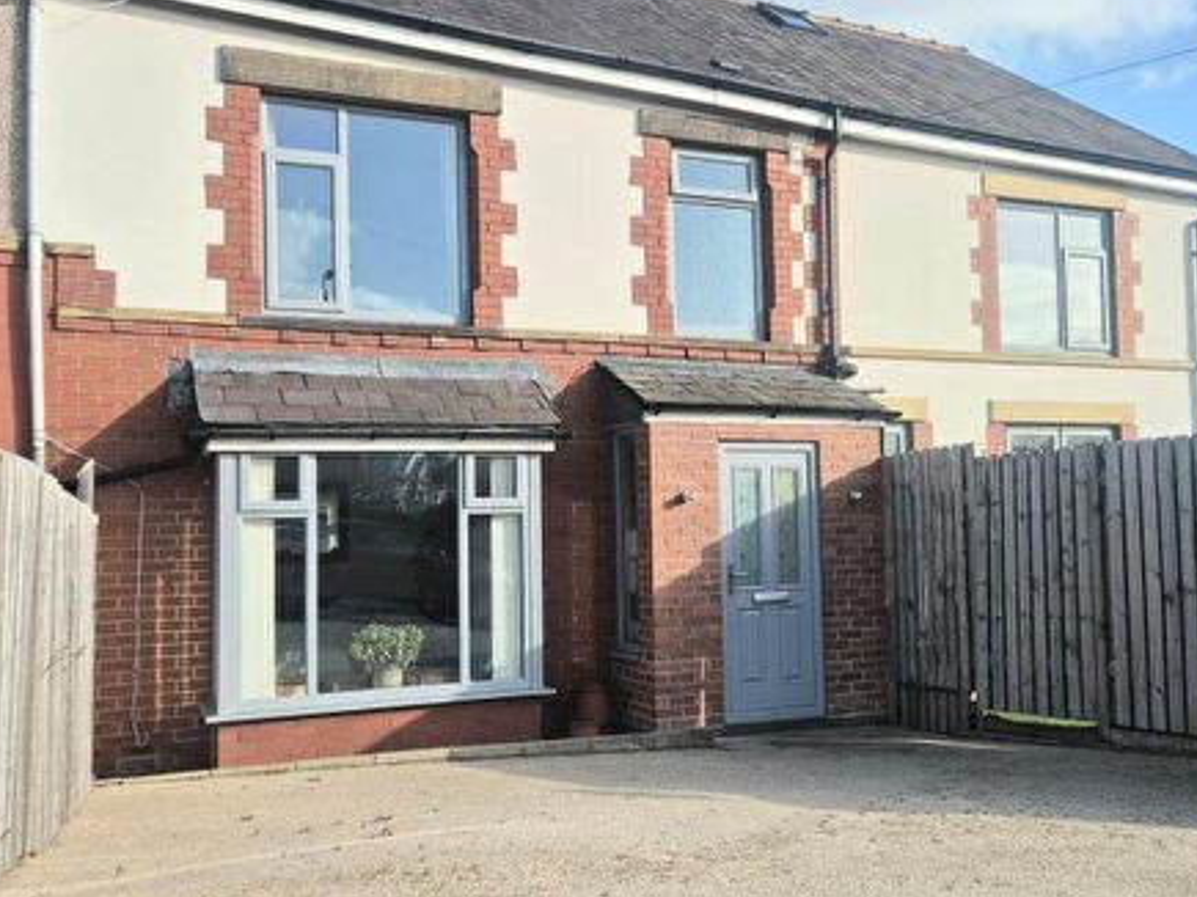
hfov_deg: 49.7
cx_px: 743
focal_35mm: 37
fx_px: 1279
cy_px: 458
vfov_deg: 38.6
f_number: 1.8
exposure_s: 1/1111
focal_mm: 5.4
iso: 25
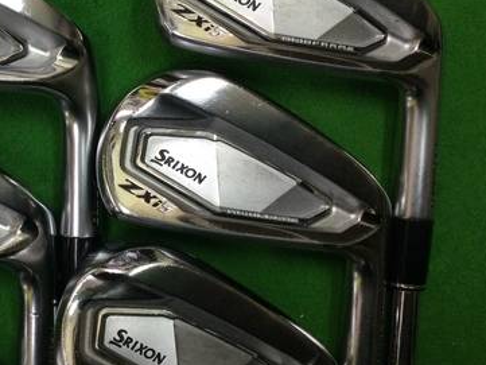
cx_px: 75
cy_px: 186
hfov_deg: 33.6
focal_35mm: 55
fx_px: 772
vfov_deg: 26.6
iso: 80
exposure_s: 1/30
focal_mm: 3.3
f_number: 2.4
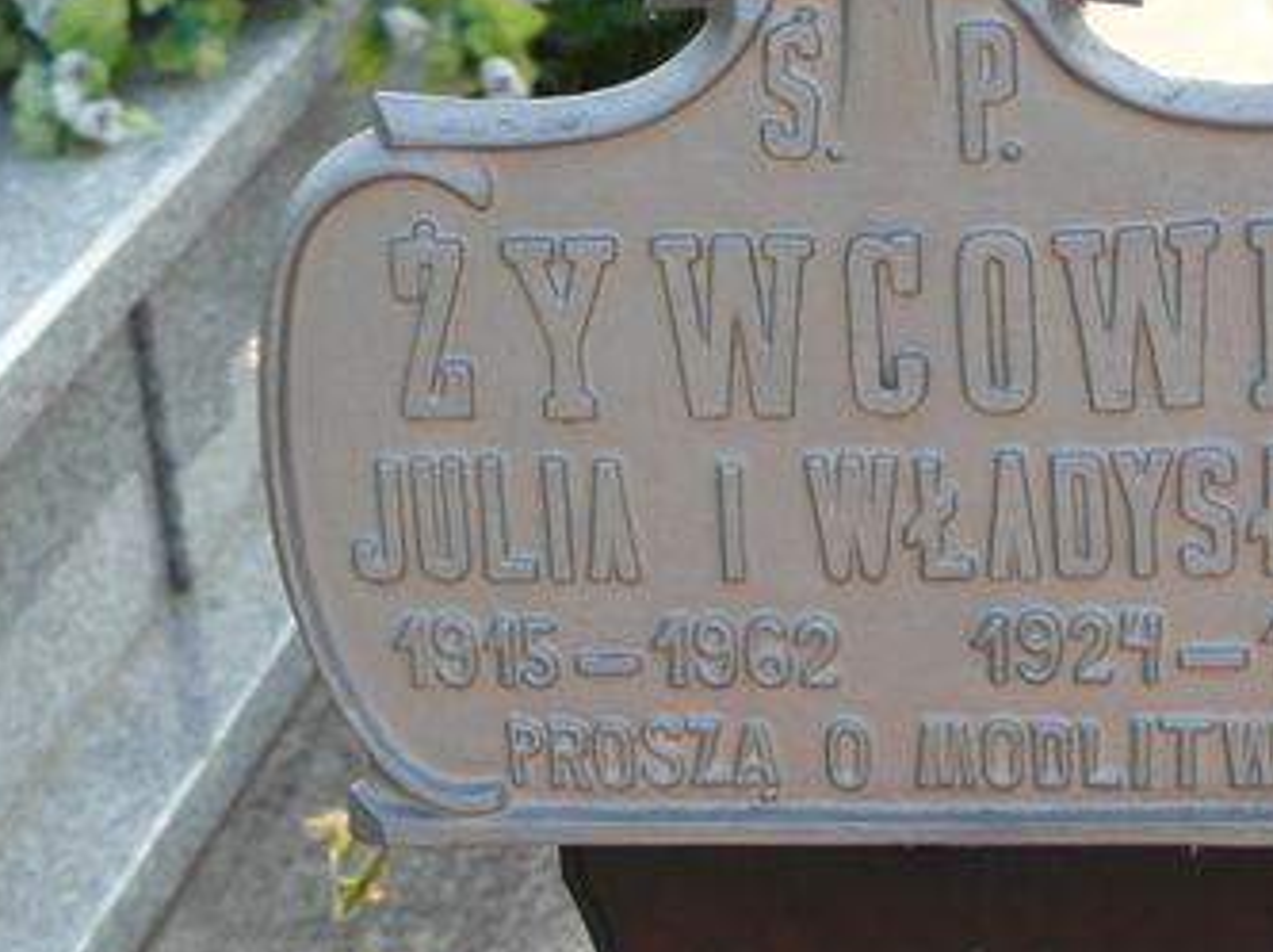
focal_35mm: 127
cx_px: 715
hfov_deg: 15.5
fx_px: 4665
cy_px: 753
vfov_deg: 11.6
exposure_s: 1/125
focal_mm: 14.1
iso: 100
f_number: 4.2
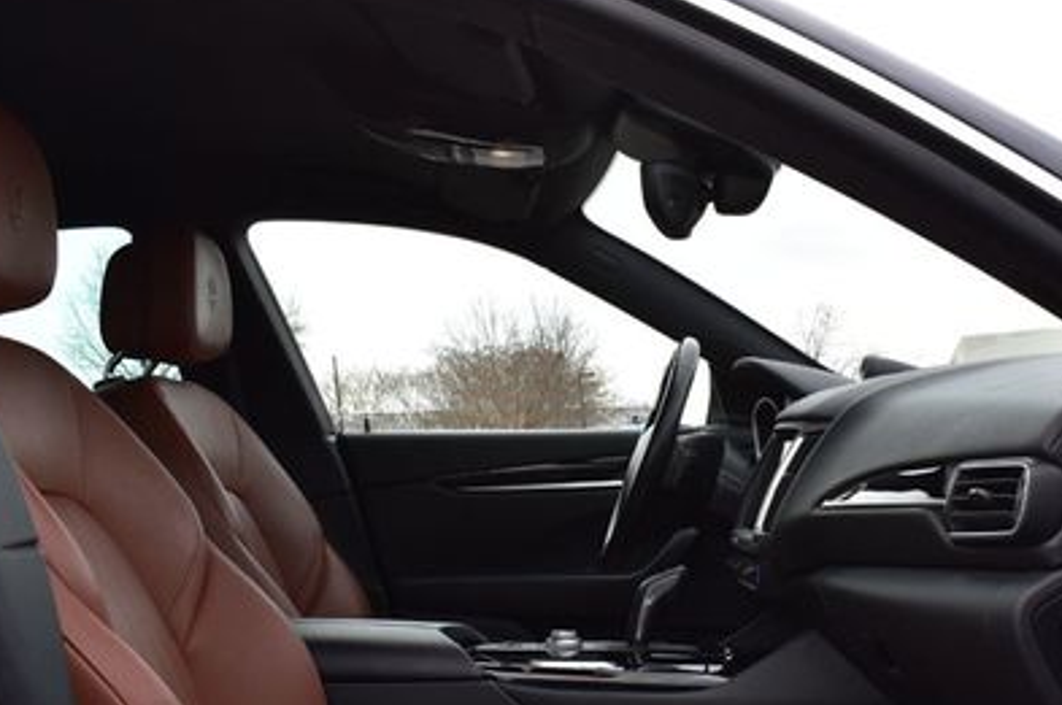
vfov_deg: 29.9
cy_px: 535
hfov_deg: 44.0
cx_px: 694
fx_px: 1296
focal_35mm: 44
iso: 400
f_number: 8
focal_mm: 18
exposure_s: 1/80
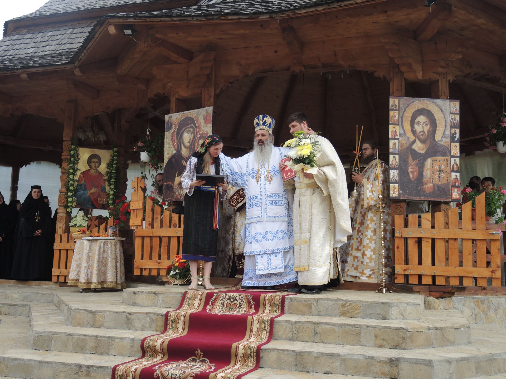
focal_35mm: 38
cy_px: 190
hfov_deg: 49.0
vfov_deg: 37.7
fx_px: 555
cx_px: 253
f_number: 2.2
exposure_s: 1/1000
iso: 100
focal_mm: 8.2
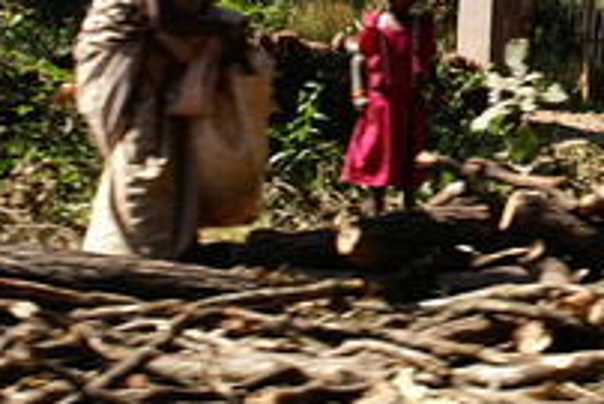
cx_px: 628
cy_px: 54
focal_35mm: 114
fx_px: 1914
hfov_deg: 17.4
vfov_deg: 12.0
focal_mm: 24
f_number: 5
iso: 100
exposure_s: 1/400
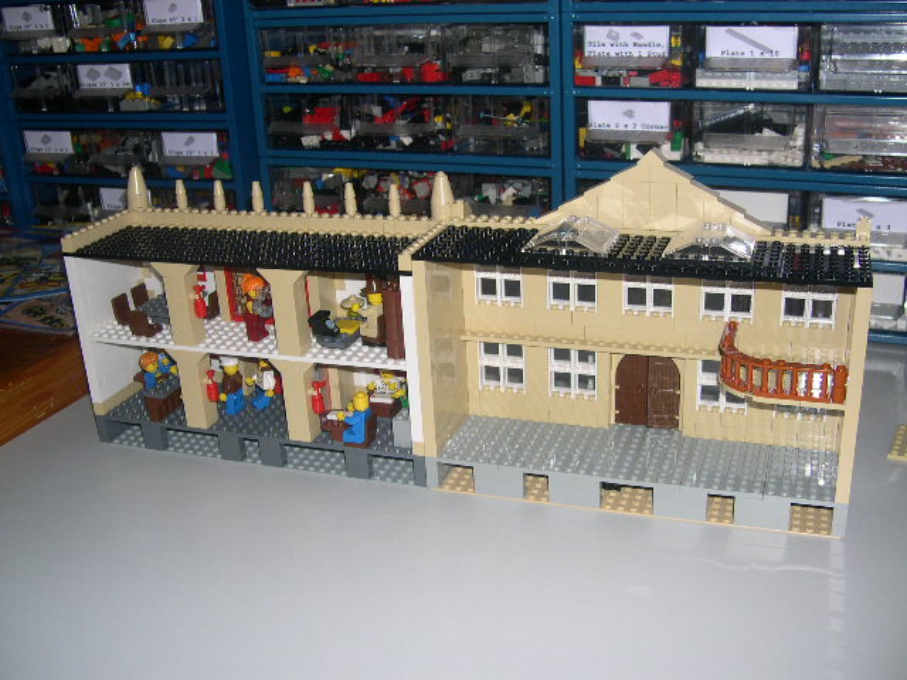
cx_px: 454
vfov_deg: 37.7
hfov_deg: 49.0
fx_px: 996
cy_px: 340
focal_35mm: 38
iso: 100
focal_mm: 8
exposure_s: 1/60
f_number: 2.8
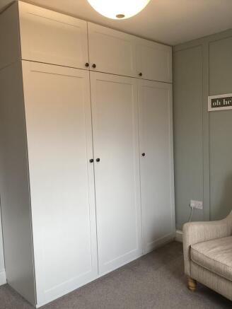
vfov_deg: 58.3
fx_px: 277
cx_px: 116
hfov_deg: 45.5
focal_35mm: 31
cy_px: 154
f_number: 2.4
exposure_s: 1/60
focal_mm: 3.3
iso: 100
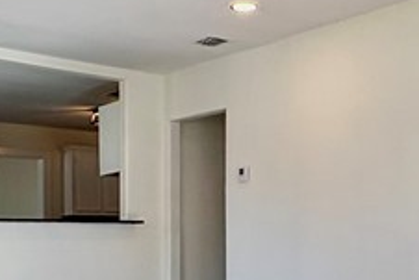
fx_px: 769
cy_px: 239
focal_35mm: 66
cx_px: 378
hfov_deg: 29.2
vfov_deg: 20.3
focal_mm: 2.22
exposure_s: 1/176
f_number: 2.2
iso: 64
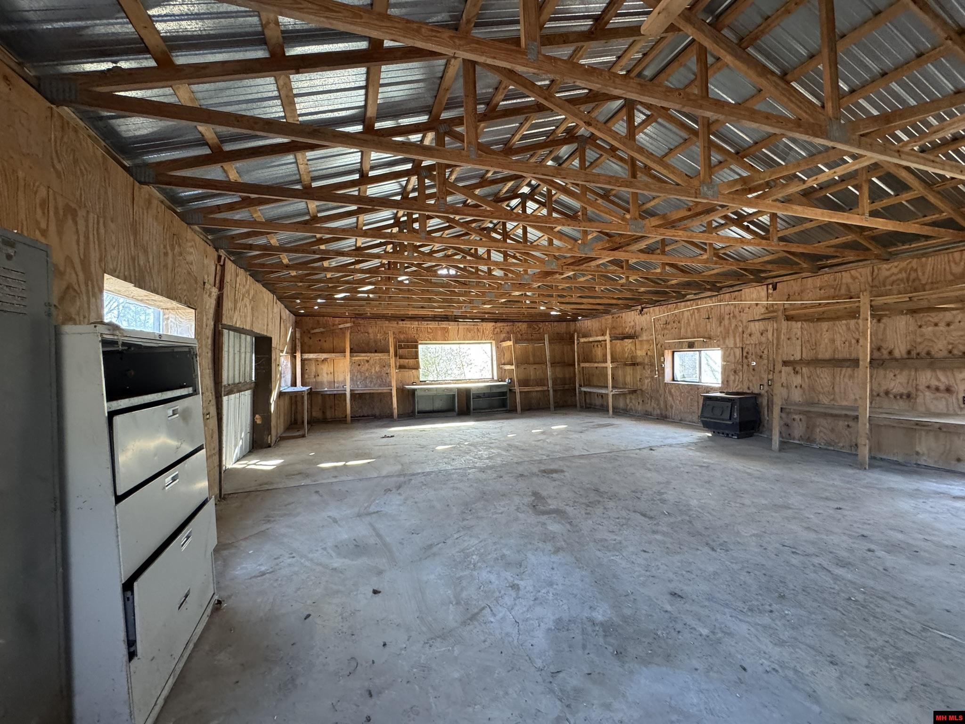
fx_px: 390
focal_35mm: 14
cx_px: 482
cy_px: 362
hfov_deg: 102.1
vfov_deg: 85.7
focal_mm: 2.22
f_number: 2.2
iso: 320
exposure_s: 1/76
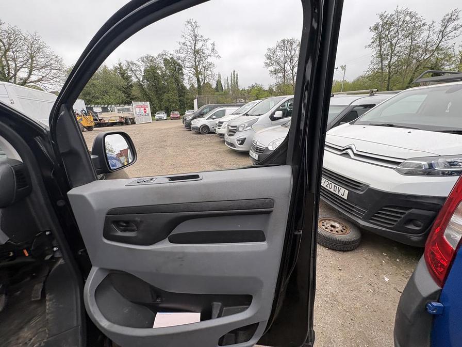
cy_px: 174
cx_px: 231
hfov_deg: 102.1
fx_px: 187
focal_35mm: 14
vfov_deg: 85.7
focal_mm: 2.22
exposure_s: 1/163
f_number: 2.2
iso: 40
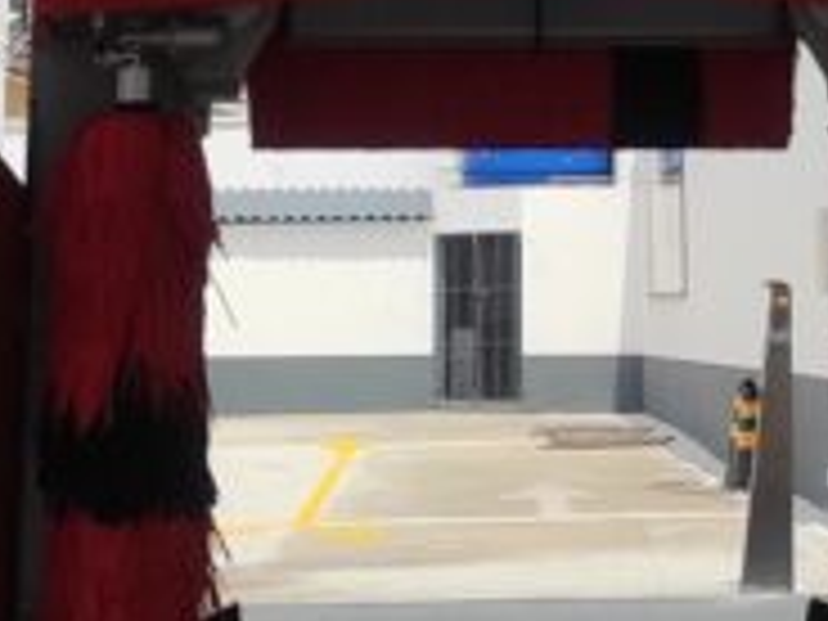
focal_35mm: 139
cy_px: -554
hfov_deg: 14.2
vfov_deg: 10.0
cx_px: 572
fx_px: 3325
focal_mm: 5.43
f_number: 1.89
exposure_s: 1/2736
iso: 100
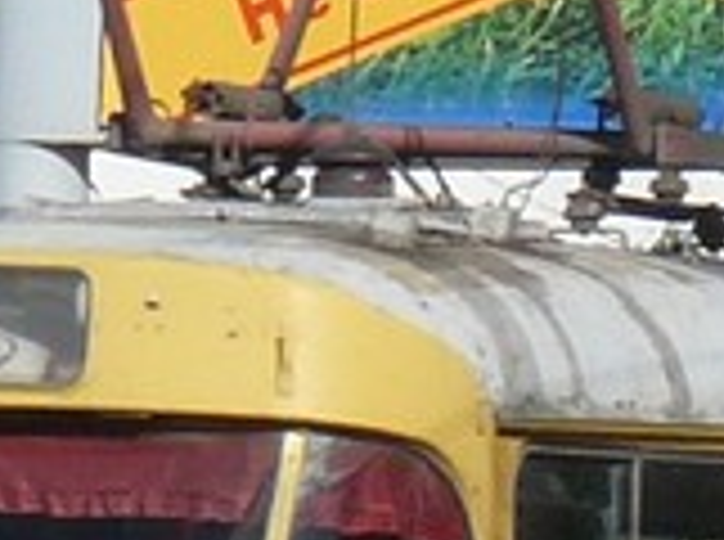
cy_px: 338
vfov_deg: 1.4
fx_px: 22329
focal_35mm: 1070
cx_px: 459
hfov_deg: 1.9
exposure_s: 1/400
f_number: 6.3
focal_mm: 28
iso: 100
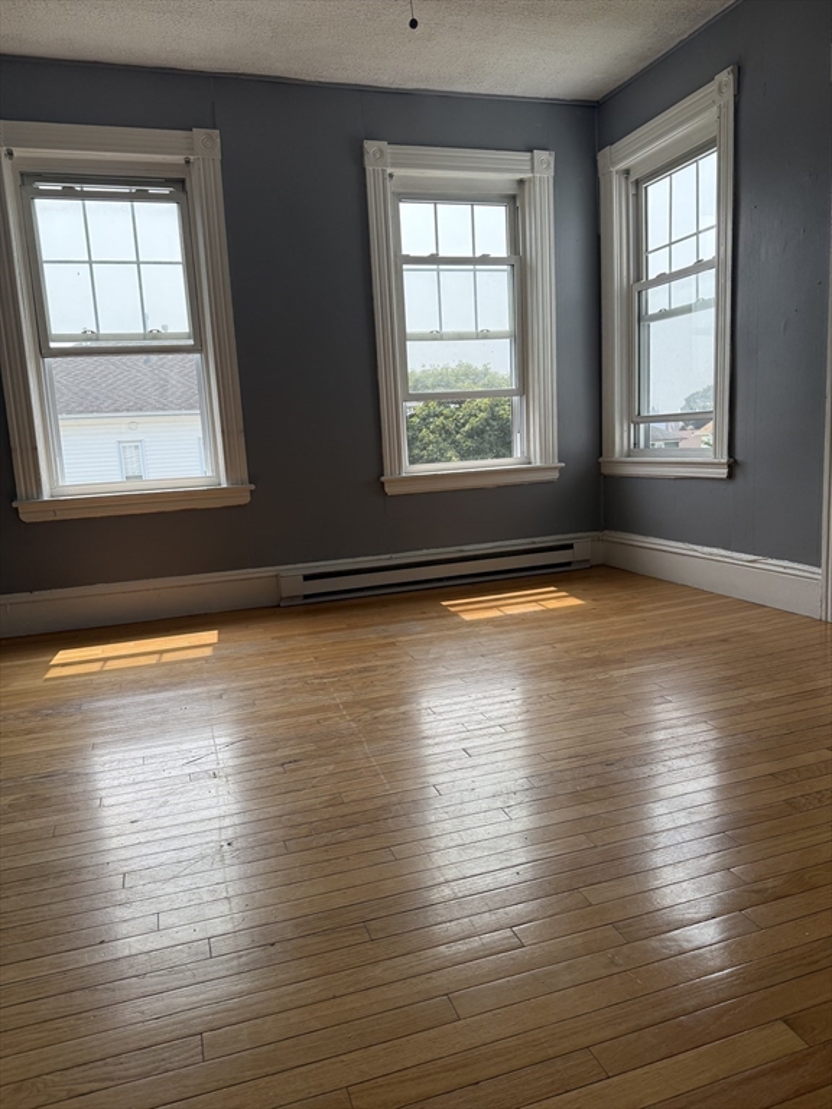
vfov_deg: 71.6
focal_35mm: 24
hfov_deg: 56.8
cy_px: 554
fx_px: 769
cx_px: 416
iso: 100
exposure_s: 1/1653
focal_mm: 6.76
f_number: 1.78
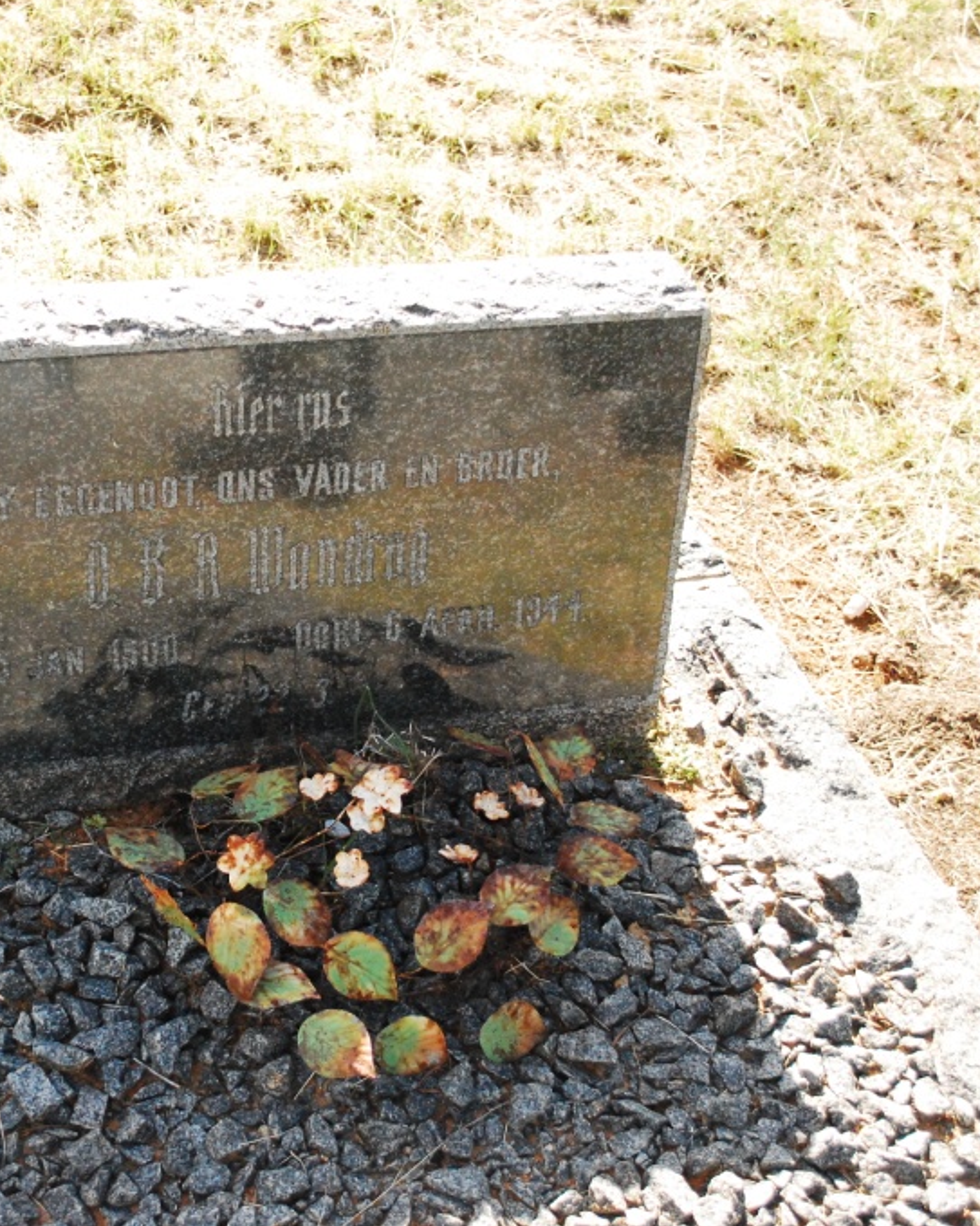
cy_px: 609
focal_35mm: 51
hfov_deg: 29.2
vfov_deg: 36.7
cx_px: 245
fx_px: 1849
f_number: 4.2
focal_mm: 24
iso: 1600
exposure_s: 1/2000
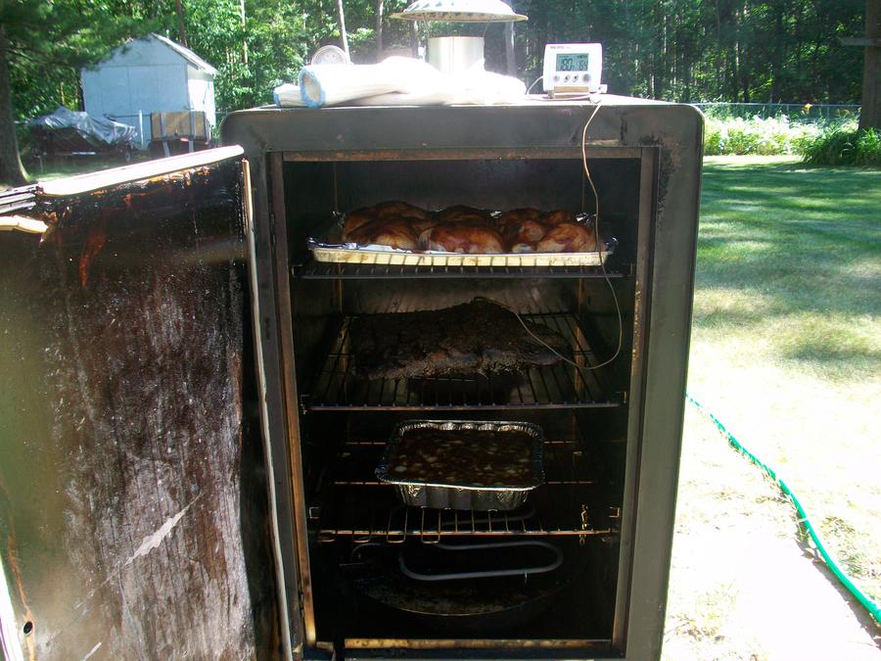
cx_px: 440
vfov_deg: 44.2
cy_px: 330
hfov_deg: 56.8
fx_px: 814
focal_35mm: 32
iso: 64
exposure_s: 1/80
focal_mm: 5.7
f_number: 2.8
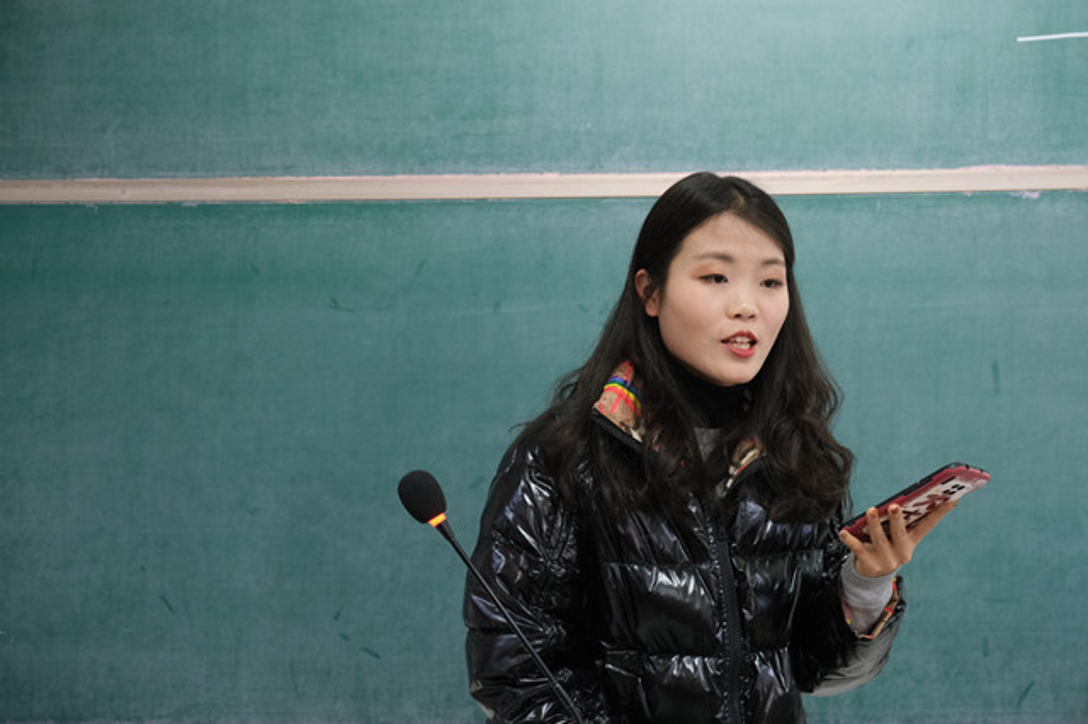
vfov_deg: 27.5
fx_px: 1480
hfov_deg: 40.4
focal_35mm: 49
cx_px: 544
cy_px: 362
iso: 1600
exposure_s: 1/34
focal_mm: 32.9
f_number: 3.6
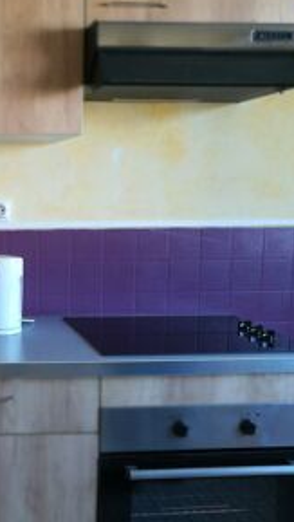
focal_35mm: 47
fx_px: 650
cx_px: -38
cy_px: 271
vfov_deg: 43.7
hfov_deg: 23.7
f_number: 4
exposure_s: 1/33.3
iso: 125
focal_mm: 3.83
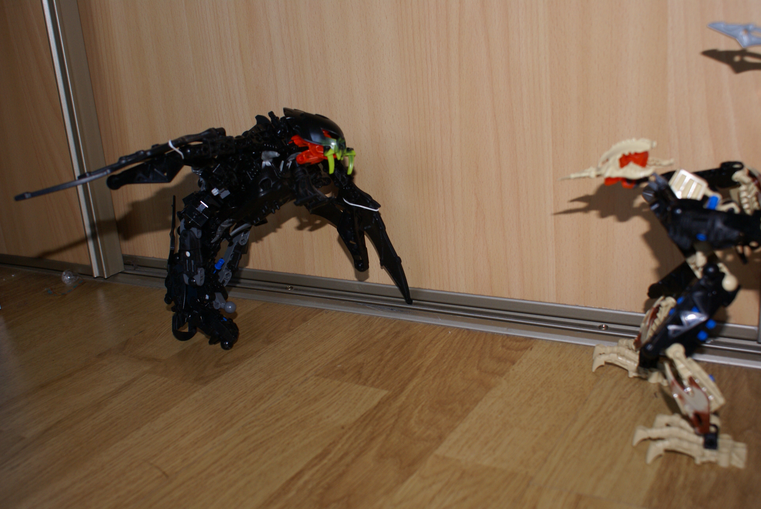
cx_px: 380
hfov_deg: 49.5
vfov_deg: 34.3
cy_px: 254
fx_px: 825
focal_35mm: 39
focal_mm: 26
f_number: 5.6
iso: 400
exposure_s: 1/60
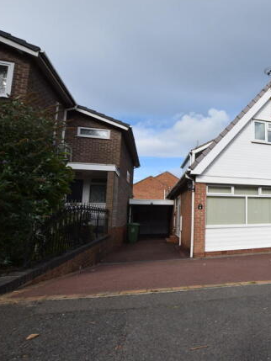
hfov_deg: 52.2
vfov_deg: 76.4
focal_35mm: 22
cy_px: 181
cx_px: 253
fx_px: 230
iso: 200
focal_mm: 10
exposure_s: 1/320
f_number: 9
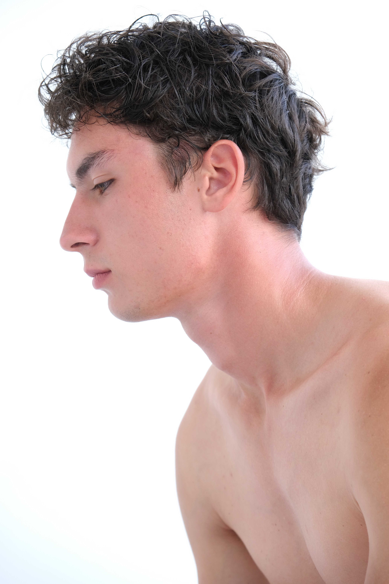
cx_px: 194
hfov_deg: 16.5
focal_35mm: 83
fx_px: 1345
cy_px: 292
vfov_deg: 24.5
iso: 500
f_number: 4.5
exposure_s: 1/125
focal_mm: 55
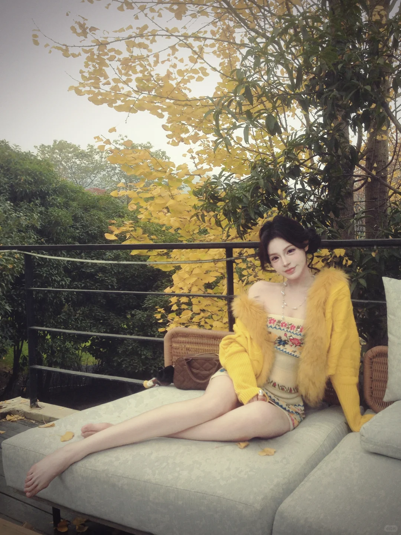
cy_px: 268
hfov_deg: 42.9
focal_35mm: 33
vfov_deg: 55.4
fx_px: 510
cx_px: 200
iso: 50
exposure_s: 1/475
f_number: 2.4
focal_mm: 4.12
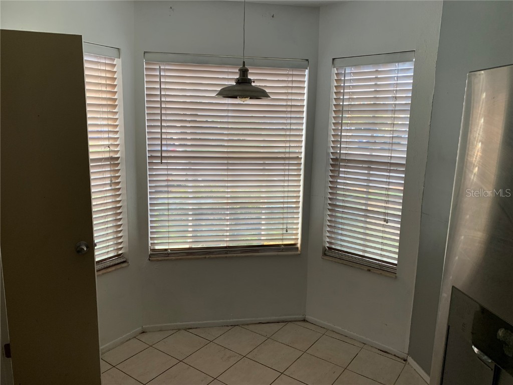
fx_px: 385
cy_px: 192
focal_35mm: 26
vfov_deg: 53.1
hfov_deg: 67.3
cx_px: 256
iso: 40
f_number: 1.8
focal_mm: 4.25
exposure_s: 1/121
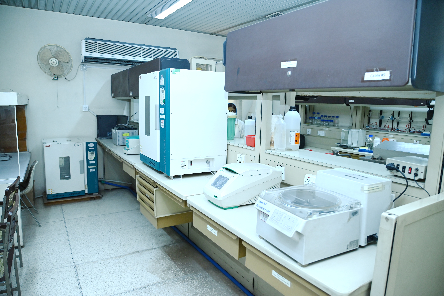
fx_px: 376
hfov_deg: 61.1
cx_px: 222
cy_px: 148
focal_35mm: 30
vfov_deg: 43.0
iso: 1250
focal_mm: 30.5
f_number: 4
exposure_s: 1/200
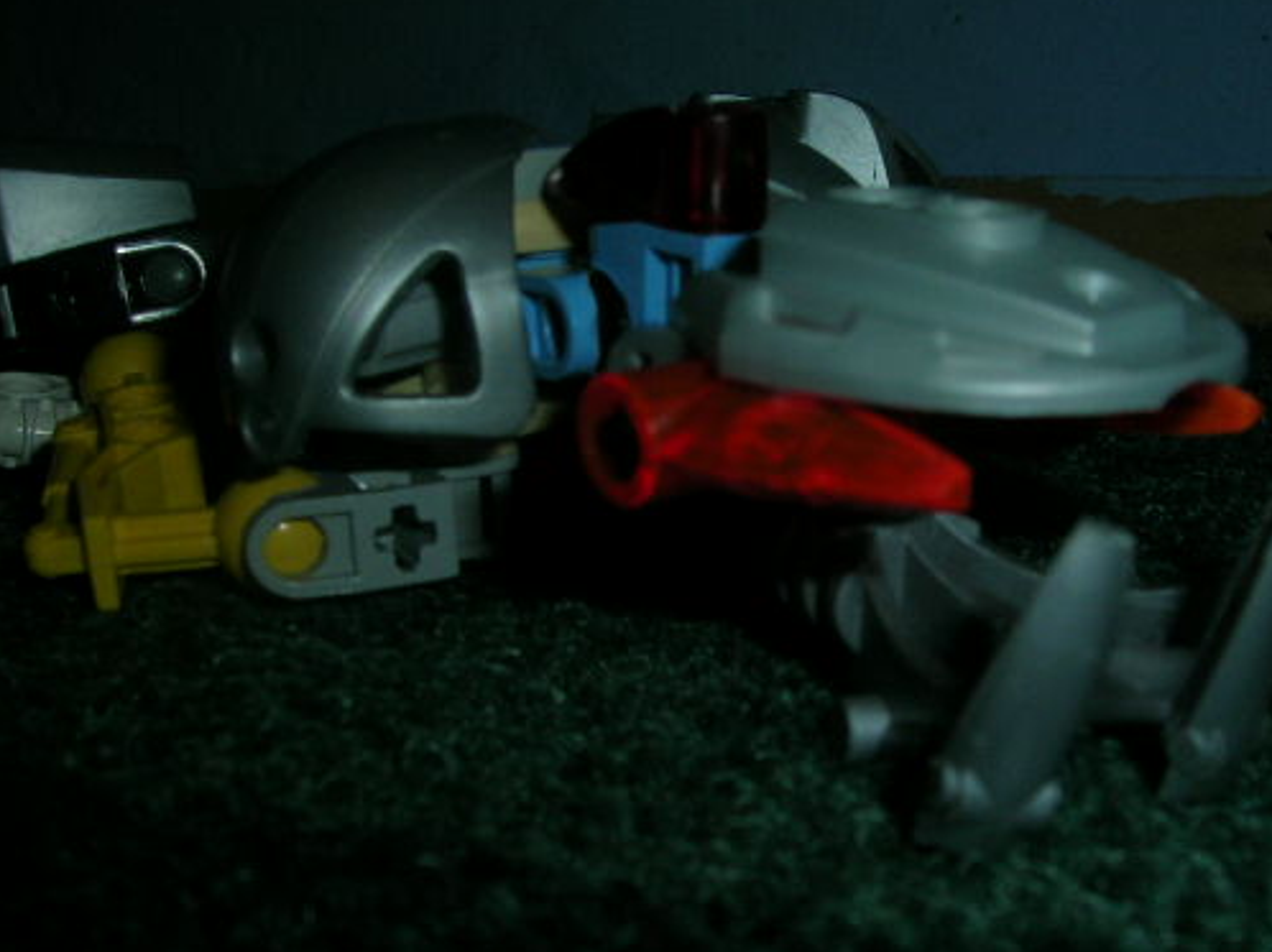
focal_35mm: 45
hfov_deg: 41.9
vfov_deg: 32.1
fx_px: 1653
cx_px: 751
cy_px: 434
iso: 50
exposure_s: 1/60.1
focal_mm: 5.4
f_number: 4.8
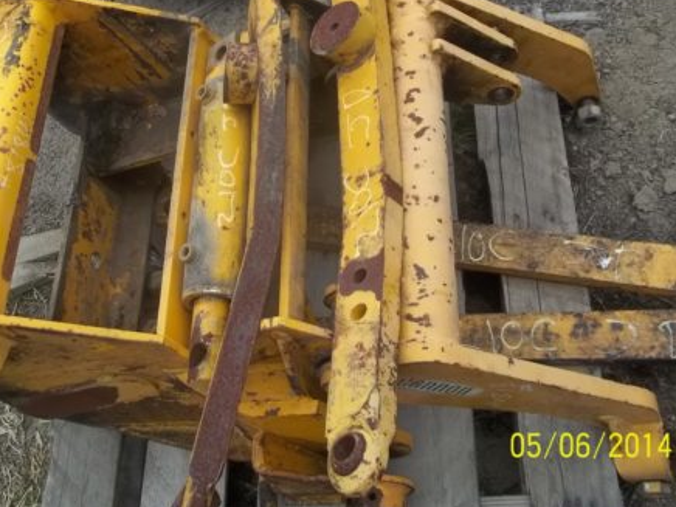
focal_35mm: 44
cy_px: 180
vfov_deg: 32.7
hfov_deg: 42.6
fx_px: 859
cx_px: 254
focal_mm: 5.7
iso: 64
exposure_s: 1/400
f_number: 2.9
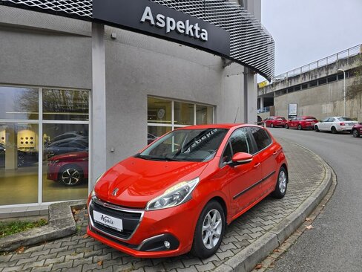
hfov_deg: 73.9
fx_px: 241
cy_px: 136
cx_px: 181
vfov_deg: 58.9
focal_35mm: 23
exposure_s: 1/100
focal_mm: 6.3
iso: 25
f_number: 1.7
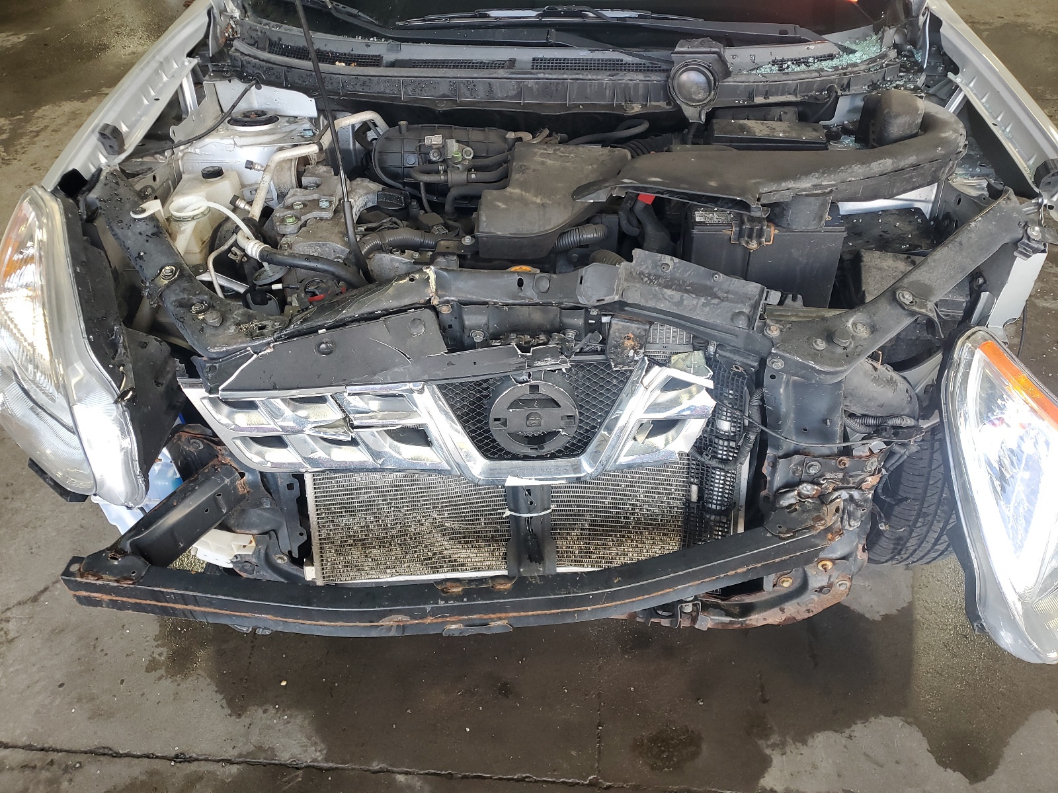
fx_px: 795
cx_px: 529
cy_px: 396
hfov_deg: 67.3
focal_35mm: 26
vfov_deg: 53.1
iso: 59
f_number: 1.5
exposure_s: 1/60.2
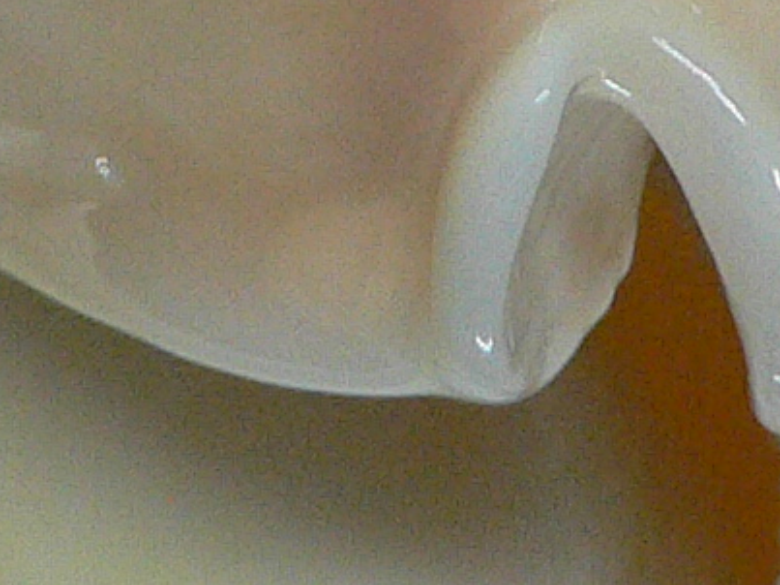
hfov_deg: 11.3
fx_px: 3942
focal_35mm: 175
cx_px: 358
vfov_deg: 8.2
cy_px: -492
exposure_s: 1/60
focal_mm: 4.6
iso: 200
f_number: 2.8
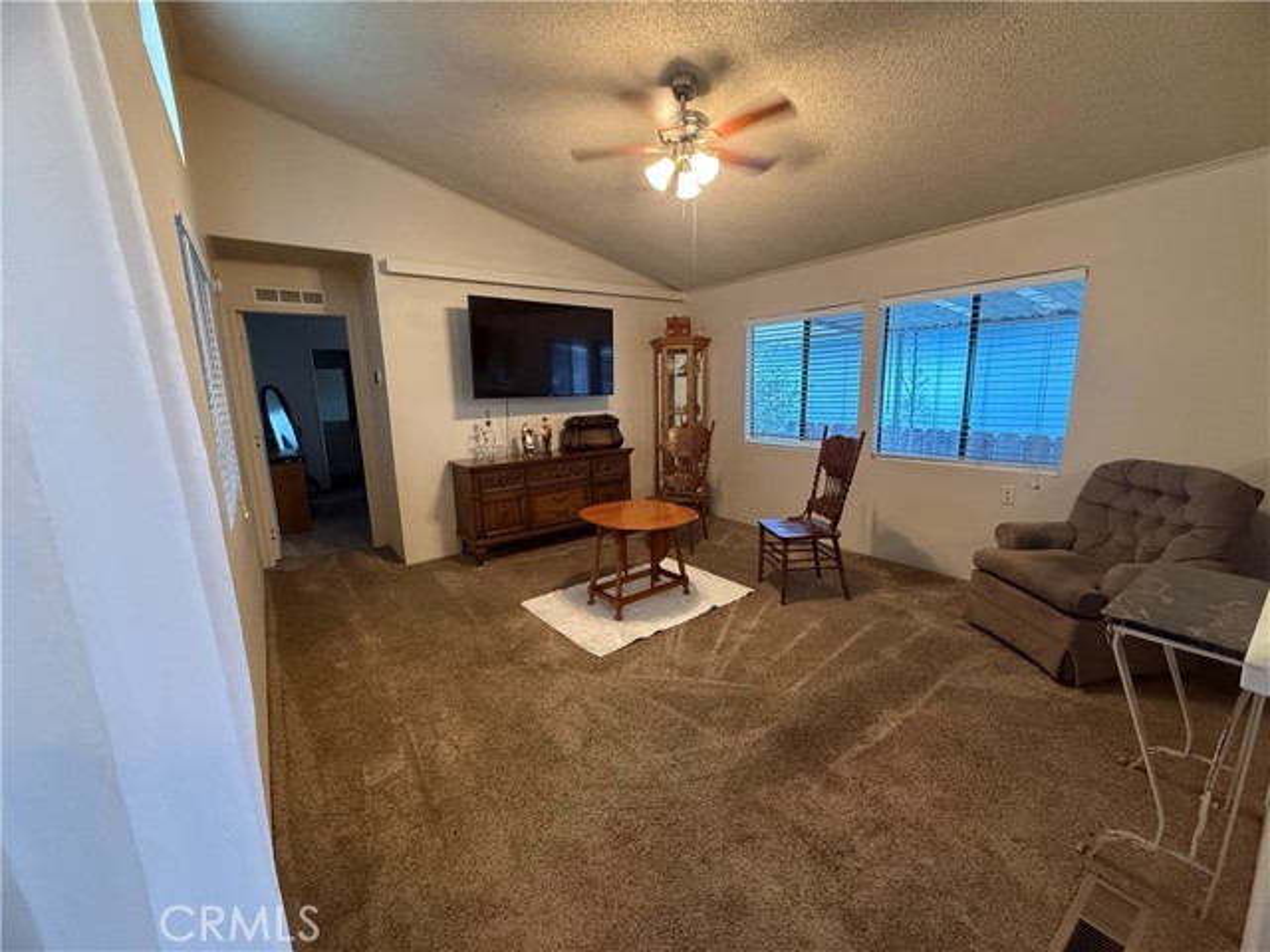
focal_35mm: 14
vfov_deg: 85.7
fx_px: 514
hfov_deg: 102.1
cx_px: 635
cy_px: 476
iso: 640
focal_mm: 2.22
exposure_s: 1/60
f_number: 2.2
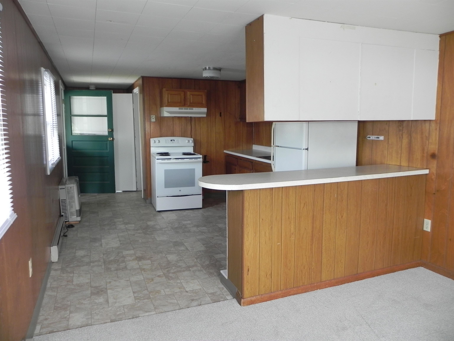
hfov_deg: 67.3
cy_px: 170
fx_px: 341
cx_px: 227
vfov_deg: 53.1
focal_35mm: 26
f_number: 2.8
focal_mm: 4.6
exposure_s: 1/38.1
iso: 160
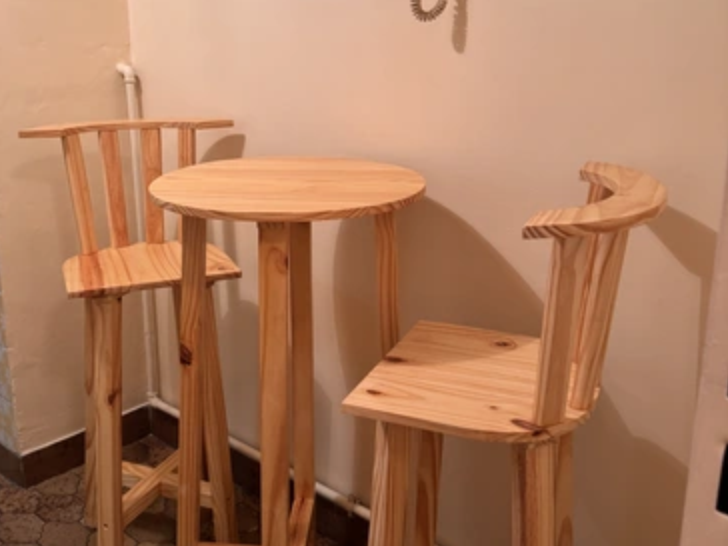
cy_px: 228
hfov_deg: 61.1
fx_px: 610
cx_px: 290
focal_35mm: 29
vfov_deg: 48.0
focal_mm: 6.76
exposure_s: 1/50
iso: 200
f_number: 1.78
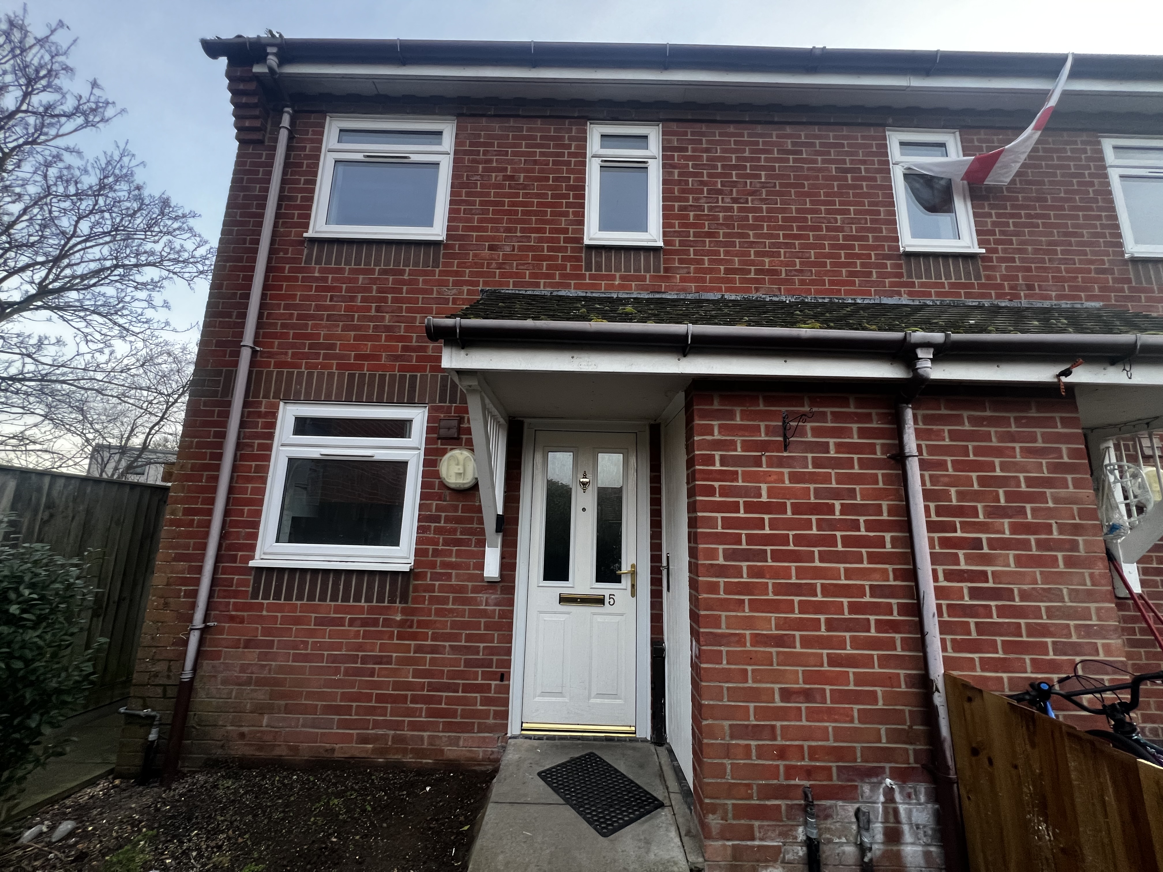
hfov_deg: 106.2
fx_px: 437
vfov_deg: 89.9
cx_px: 582
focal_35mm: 13
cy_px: 436
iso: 200
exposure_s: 1/99
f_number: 1.8
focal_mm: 1.57
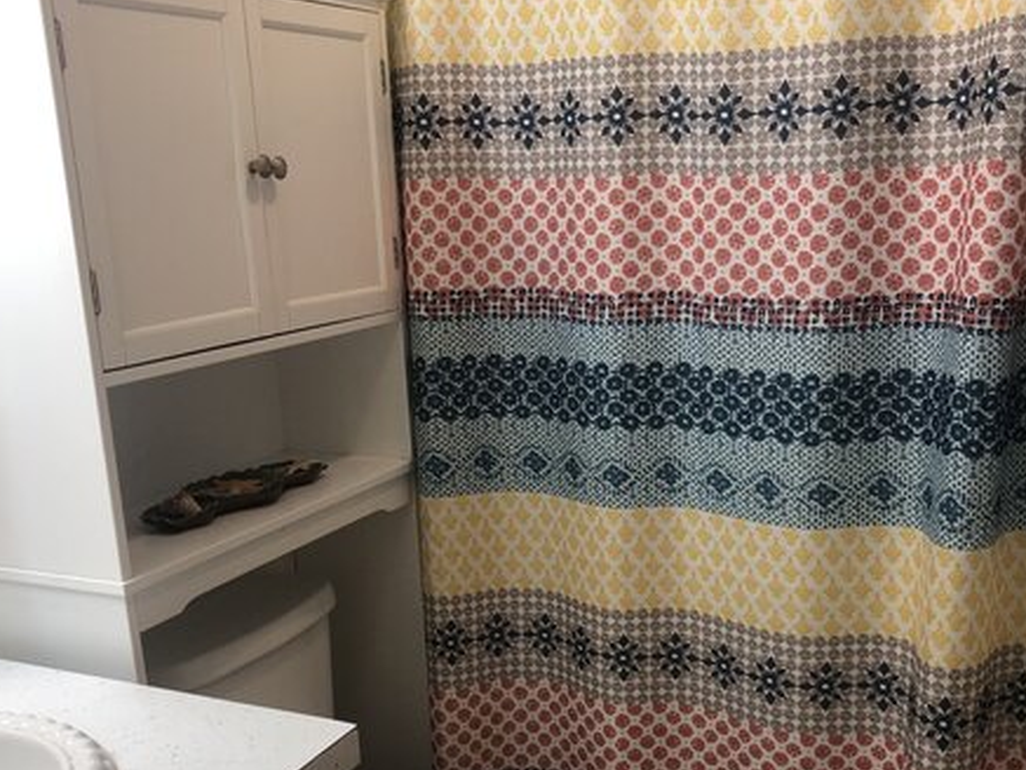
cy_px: 519
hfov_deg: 45.8
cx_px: 526
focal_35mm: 41
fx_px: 1216
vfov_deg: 34.8
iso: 20
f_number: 1.8
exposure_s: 1/30
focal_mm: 3.99
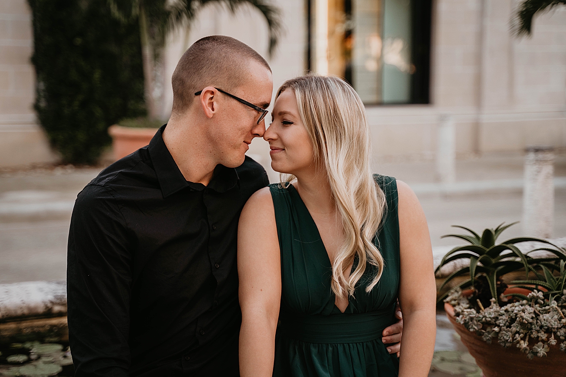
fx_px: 959
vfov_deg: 22.3
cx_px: 283
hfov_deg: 32.9
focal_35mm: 61
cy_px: 188
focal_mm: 61
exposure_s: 1/250
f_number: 2.8
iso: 250
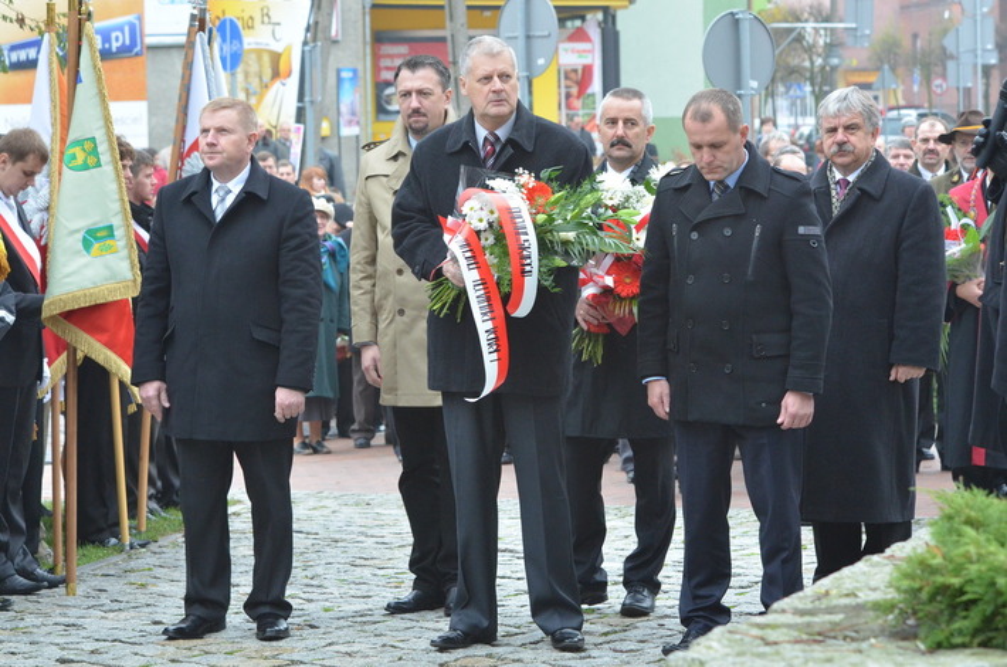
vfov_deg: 13.0
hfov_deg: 19.5
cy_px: 334
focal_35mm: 105
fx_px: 2931
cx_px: 504
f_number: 5.6
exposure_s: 1/200
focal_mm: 70
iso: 1600
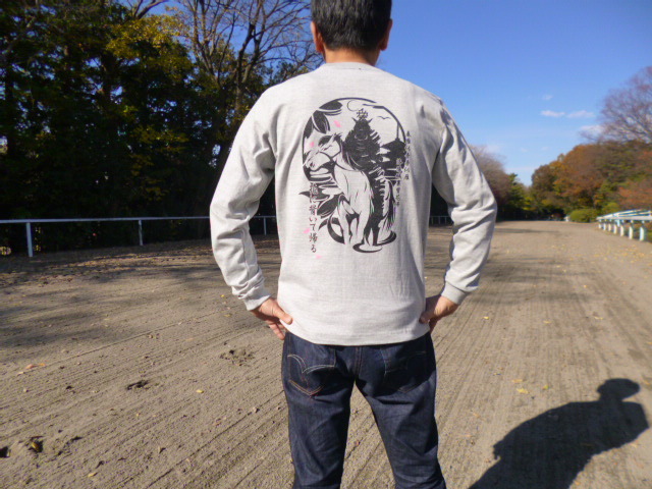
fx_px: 452
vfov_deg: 56.8
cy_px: 244
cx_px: 326
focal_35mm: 24
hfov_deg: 71.6
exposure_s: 1/160
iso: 160
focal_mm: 4.3
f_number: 9
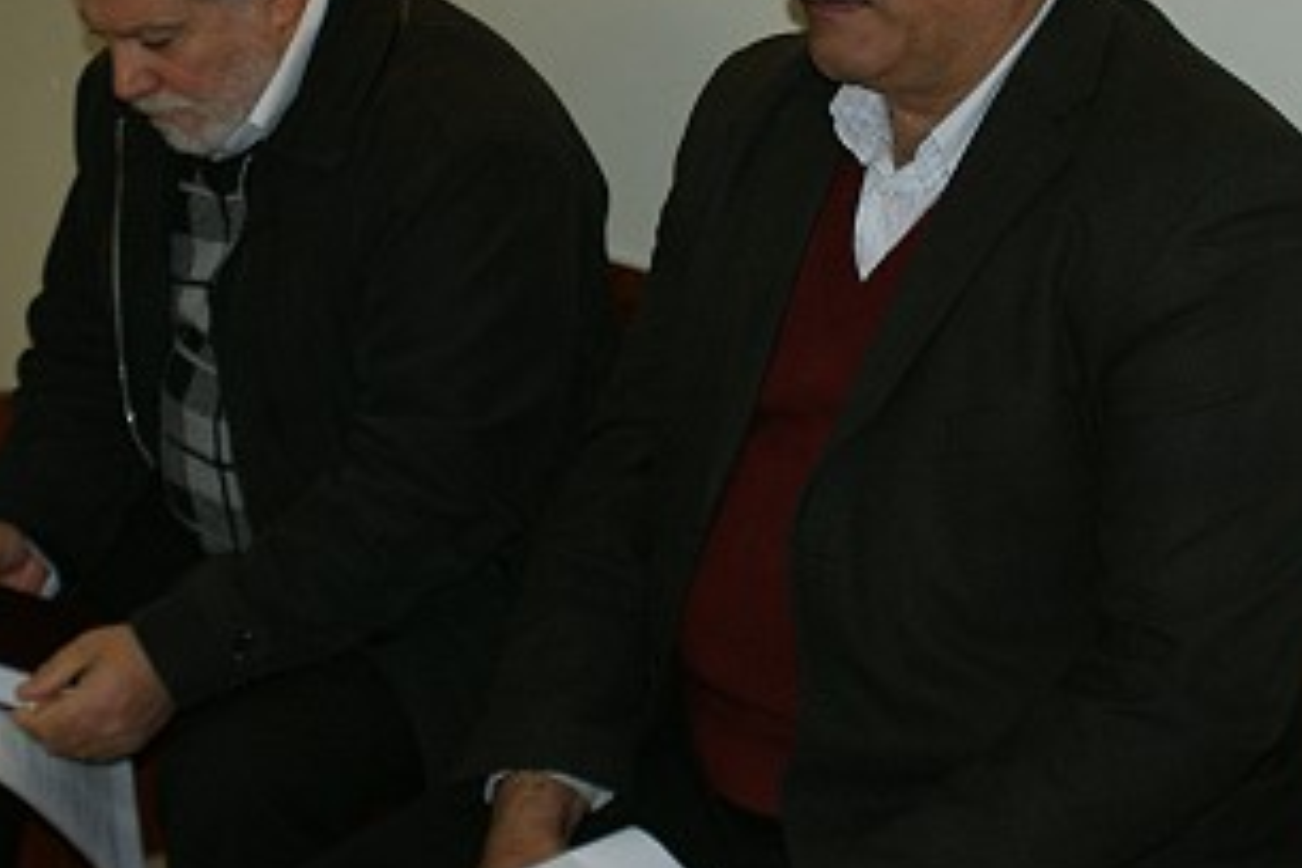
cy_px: 240
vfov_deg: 15.9
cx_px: 566
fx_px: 3103
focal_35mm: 86
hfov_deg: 23.7
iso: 400
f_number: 5.6
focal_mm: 35
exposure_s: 1/60
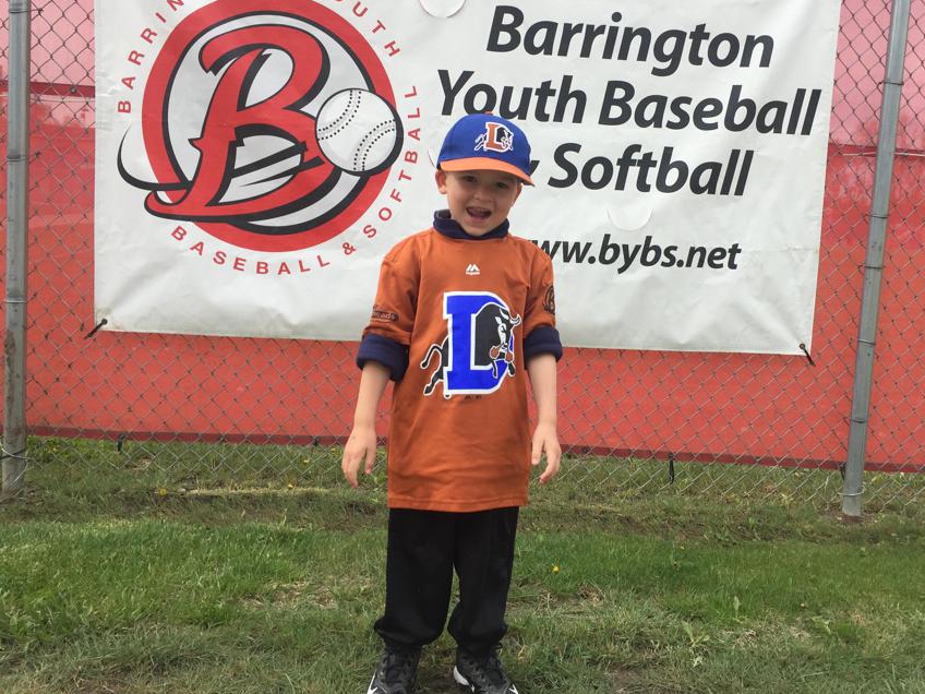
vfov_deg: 40.6
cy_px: 296
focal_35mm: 35
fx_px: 935
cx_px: 551
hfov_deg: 52.3
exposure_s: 1/942
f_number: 2.2
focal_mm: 4.15
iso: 32
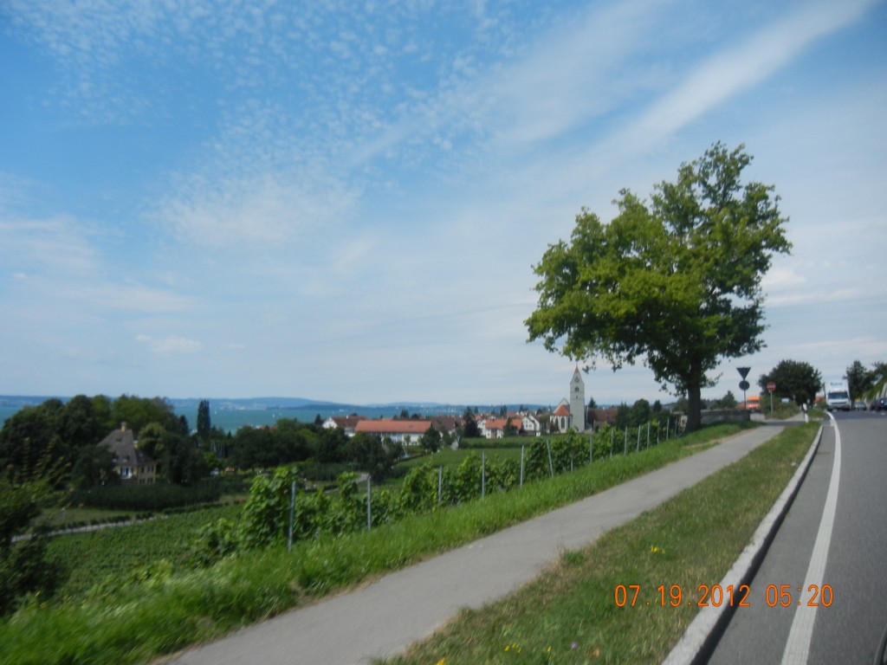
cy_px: 332
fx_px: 769
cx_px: 444
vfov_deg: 46.8
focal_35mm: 30
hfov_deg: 60.0
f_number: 7
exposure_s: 1/560
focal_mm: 5.4
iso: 160
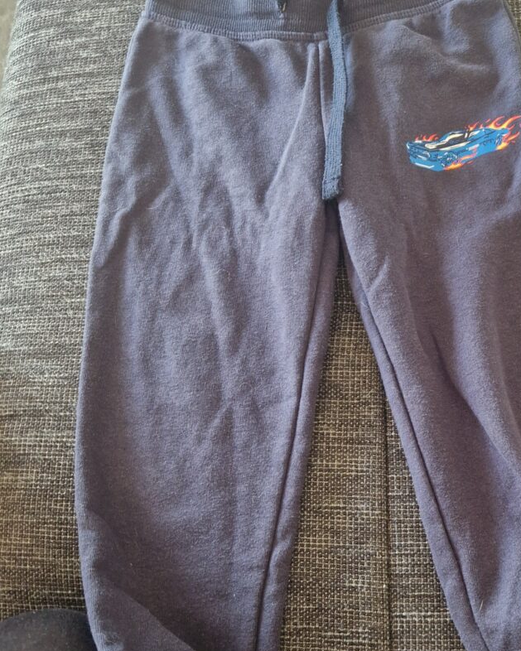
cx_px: 421
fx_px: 771
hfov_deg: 36.0
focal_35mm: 40
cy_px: 367
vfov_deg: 45.7
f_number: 1.8
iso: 500
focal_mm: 5.4
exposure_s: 1/100
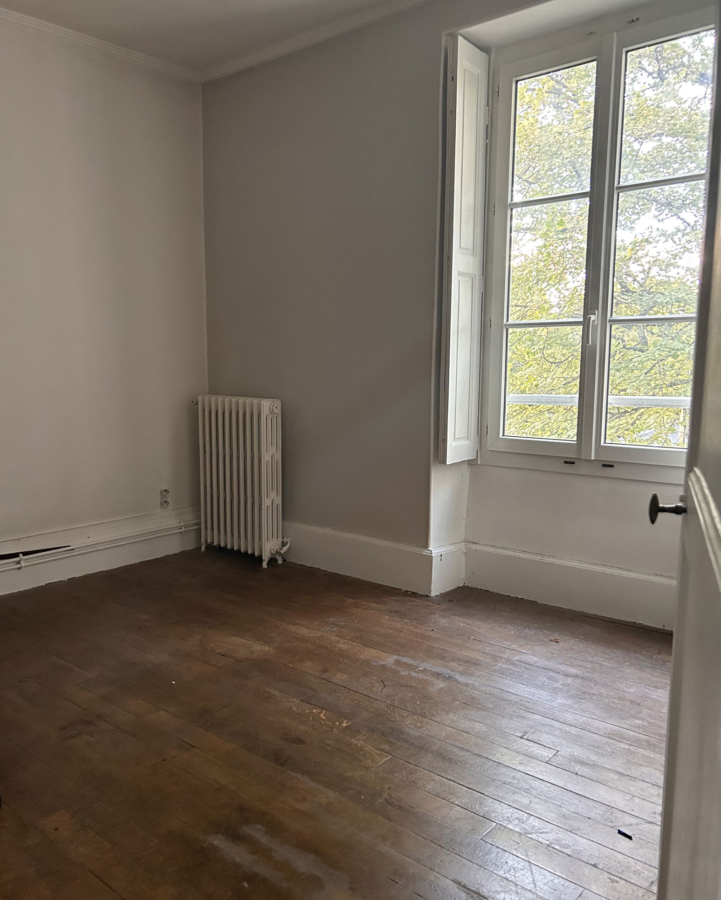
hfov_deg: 51.5
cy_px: 475
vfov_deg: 62.2
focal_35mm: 28
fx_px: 747
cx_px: 351
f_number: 1.5
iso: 500
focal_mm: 5.7
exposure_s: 1/49
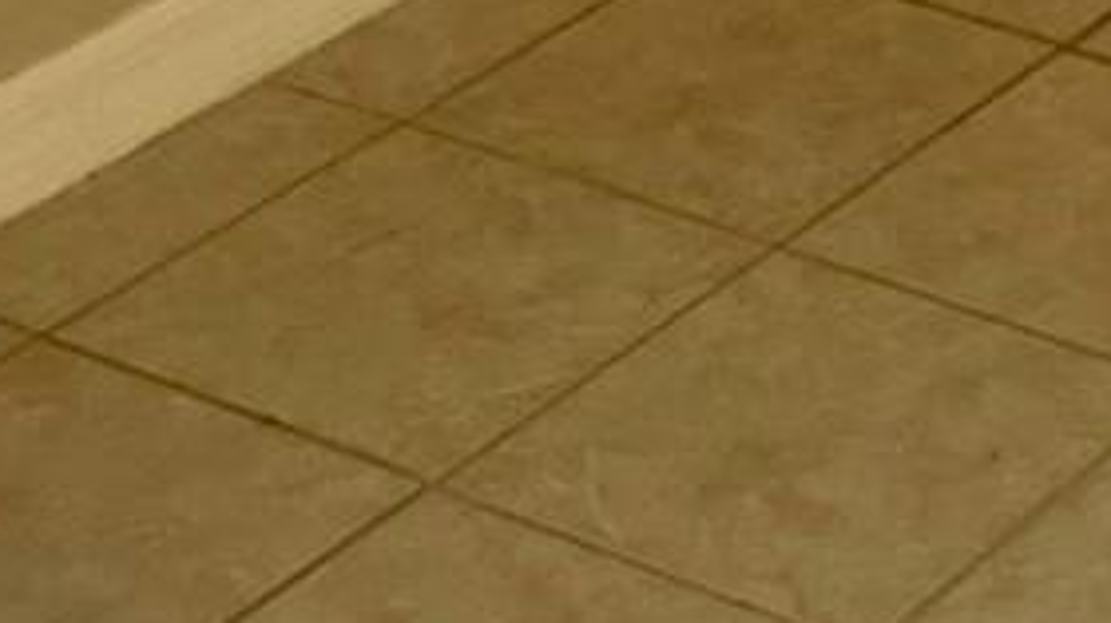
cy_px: -1643
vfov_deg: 6.4
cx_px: 1532
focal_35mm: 162
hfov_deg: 12.8
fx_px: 4769
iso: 80
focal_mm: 4.2
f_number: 1.6
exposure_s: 1/121
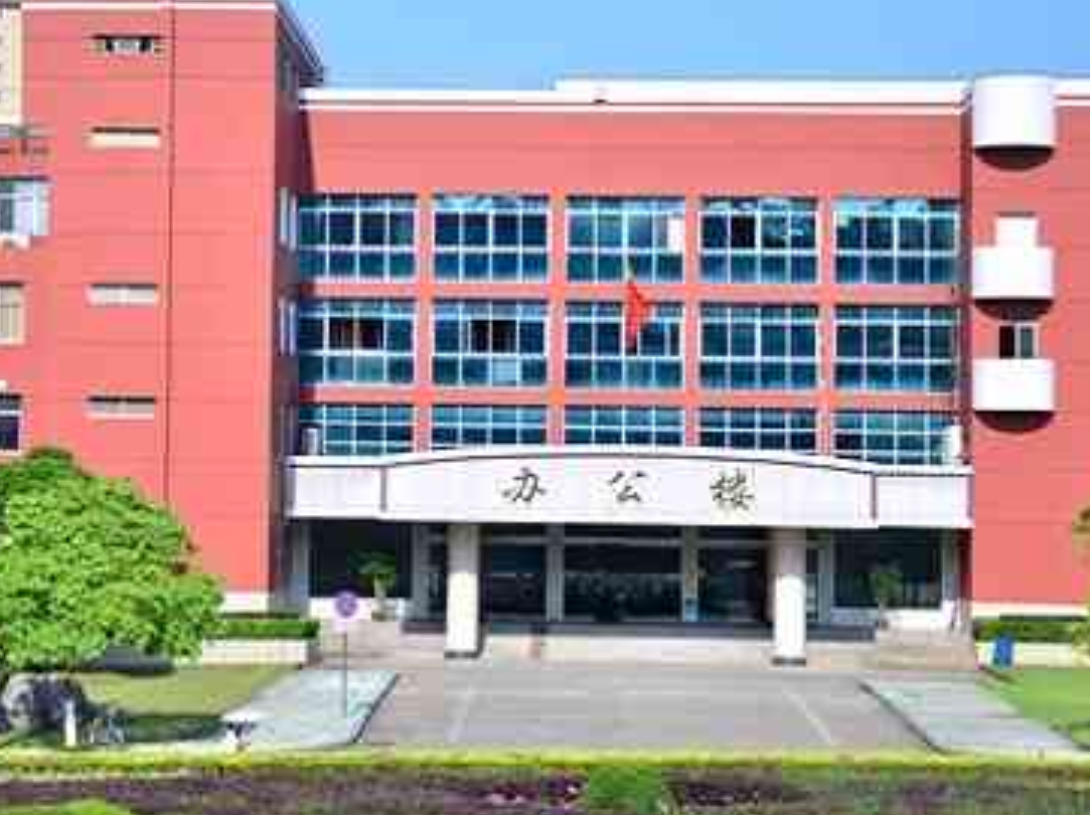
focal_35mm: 120
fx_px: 3775
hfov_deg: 16.4
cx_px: 432
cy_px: 260
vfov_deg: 12.3
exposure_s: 1/640
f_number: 4.8
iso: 100
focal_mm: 50
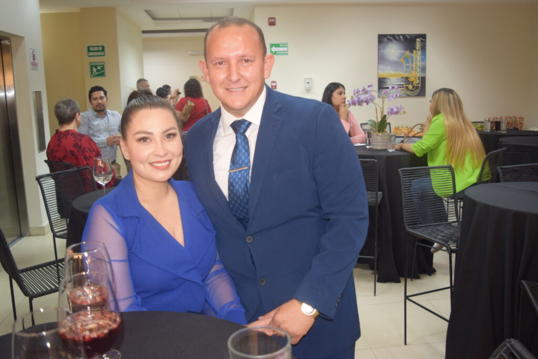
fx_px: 516
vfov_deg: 38.4
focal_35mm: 34
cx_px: 269
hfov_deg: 55.1
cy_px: 180
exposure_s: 1/60
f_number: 3.8
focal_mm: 23
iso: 1000
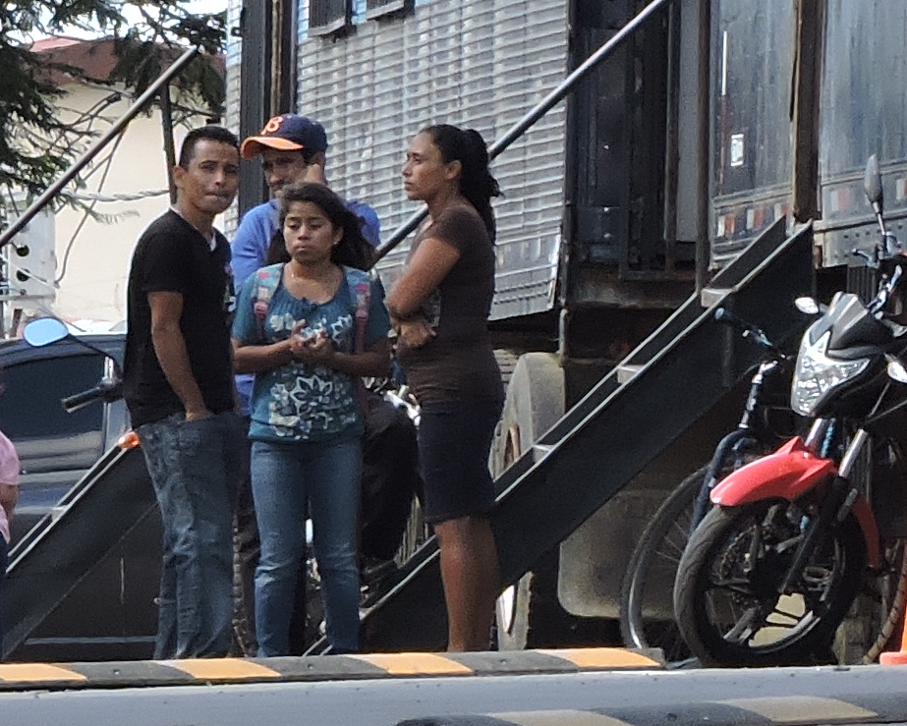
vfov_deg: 1.3
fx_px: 32706
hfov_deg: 1.6
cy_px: -239
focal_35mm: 1218
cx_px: 1491
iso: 140
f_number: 4.7
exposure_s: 1/200
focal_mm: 44.6
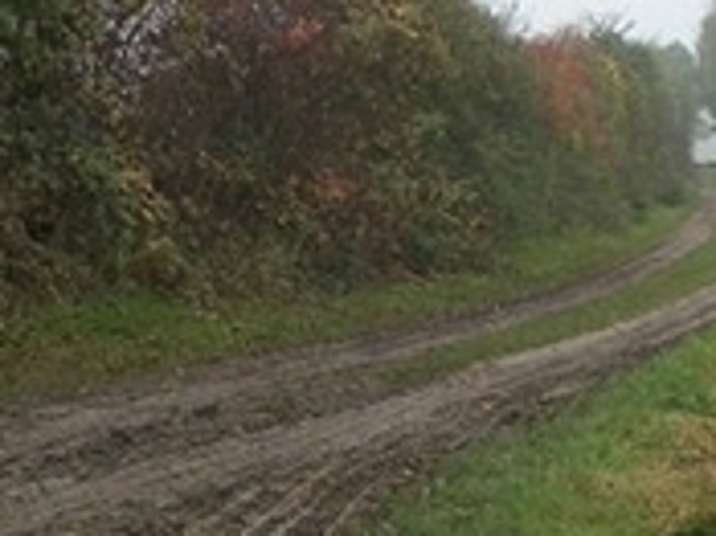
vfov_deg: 13.4
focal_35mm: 110
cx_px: 552
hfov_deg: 17.8
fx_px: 2274
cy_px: 274
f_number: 2.9
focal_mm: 5.7
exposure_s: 1/125
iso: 82
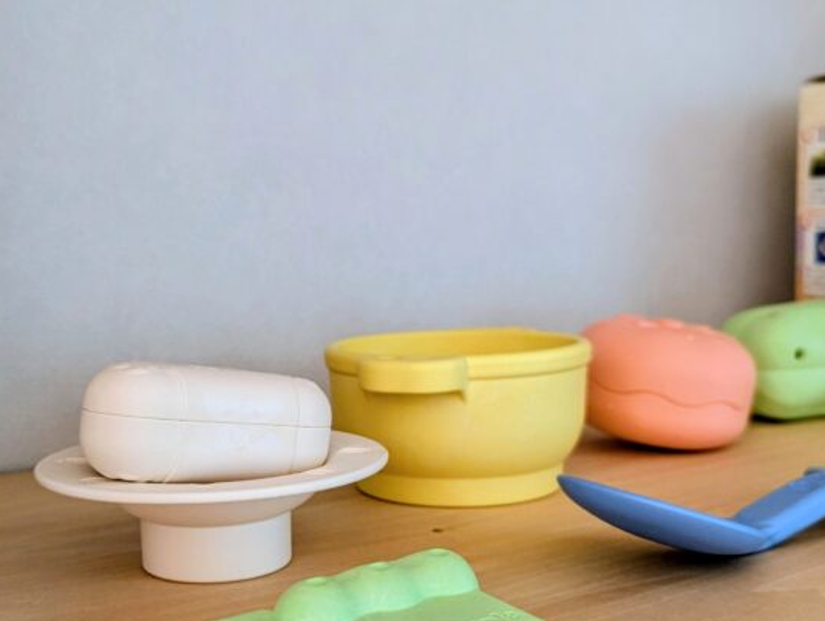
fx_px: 1098
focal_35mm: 46
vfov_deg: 31.5
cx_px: 289
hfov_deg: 40.8
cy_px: 372
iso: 192
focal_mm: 6.81
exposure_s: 1/50
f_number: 1.85
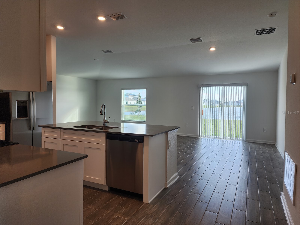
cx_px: 150
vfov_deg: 58.9
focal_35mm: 23
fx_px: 199
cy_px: 112
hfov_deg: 73.9
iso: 40
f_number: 1.8
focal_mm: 6.4
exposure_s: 1/120
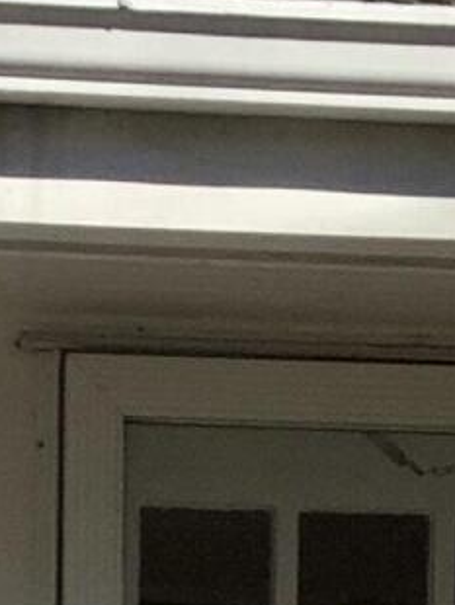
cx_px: 51
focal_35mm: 200
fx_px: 3500
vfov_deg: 9.1
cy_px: 1306
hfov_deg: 7.4
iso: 25
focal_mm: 3.3
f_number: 2.4
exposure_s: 1/1942
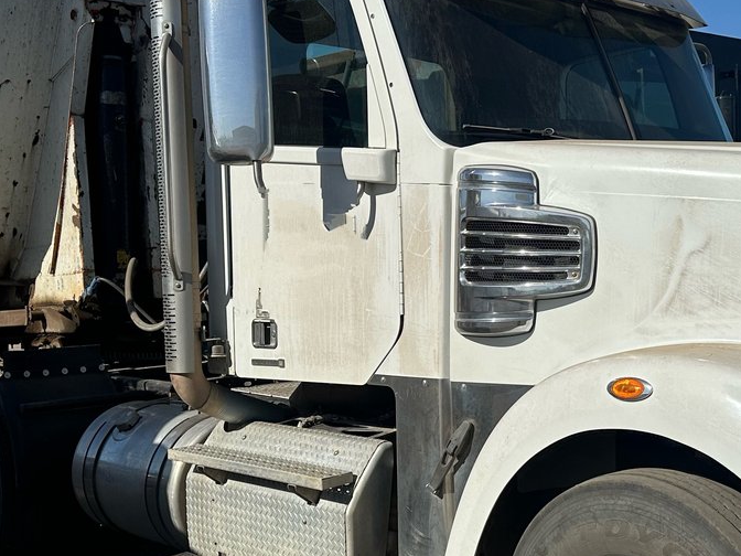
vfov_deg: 26.9
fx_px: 1156
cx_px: 479
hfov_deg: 35.3
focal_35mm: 54
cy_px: 346
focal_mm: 6.86
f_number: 1.78
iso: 80
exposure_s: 1/9709
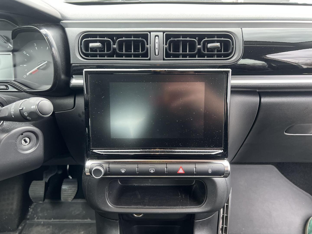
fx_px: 234
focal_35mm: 26
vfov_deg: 53.1
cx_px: 156
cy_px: 117
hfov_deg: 67.3
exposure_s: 1/60
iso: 320
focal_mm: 5.7
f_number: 1.5
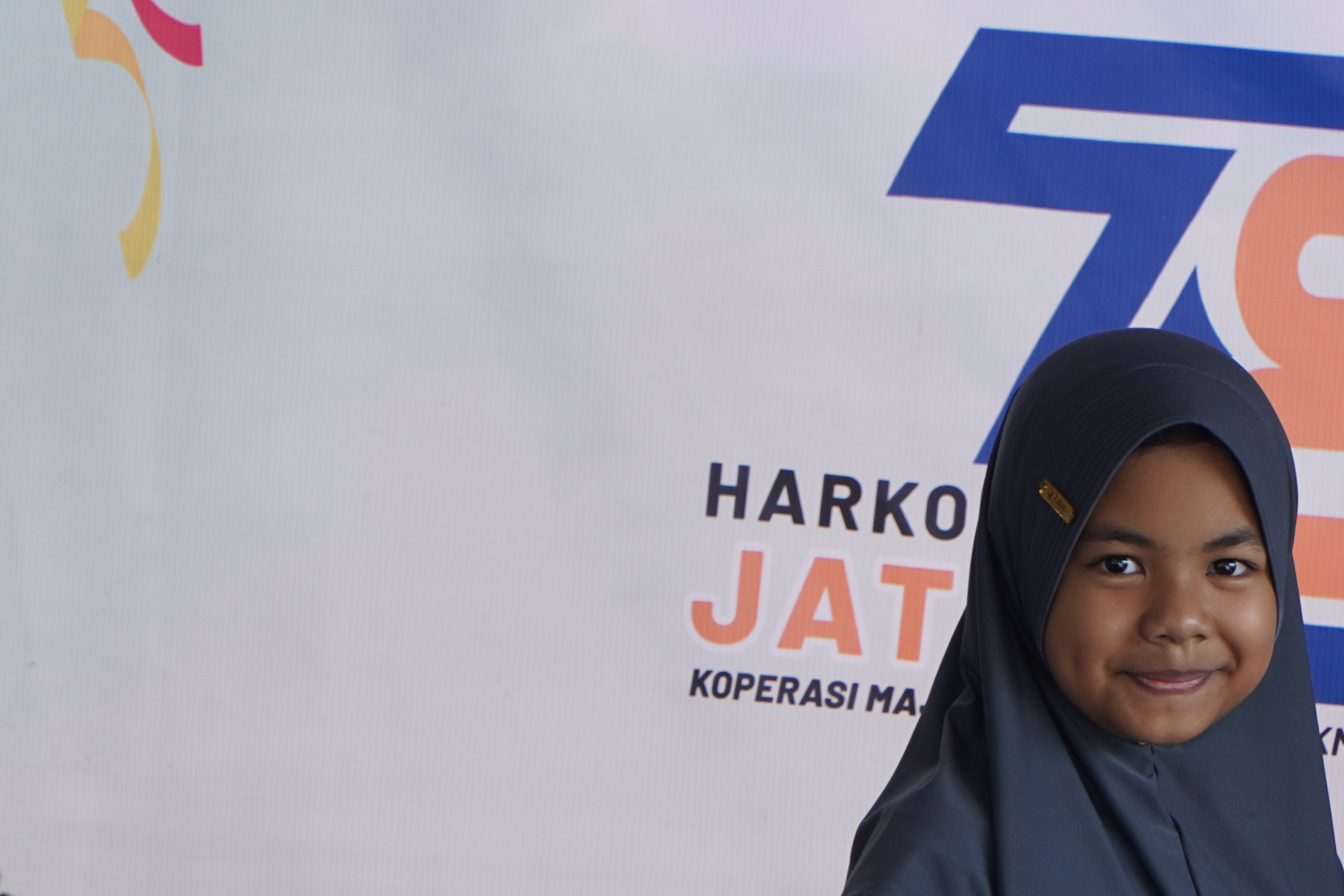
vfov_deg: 3.8
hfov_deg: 5.6
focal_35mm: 364
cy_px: 970
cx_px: 1401
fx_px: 13594
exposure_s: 1/160
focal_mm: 105
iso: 160
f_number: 4
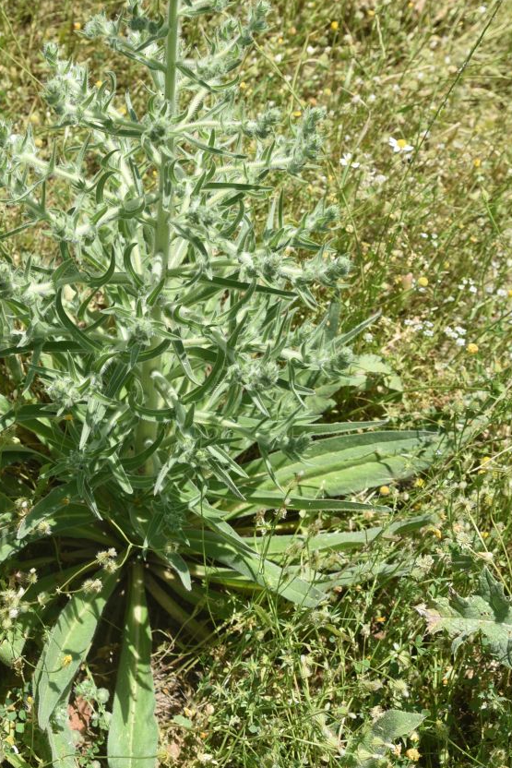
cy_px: 252
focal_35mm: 50
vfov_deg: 39.1
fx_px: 1066
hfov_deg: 26.7
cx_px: 140
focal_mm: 32
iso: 100
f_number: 6.3
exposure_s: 1/250
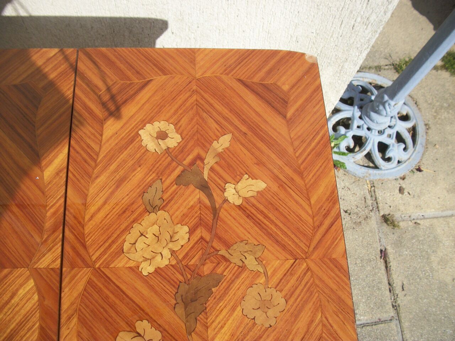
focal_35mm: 32
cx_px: 228
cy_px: 170
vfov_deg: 44.2
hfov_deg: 56.8
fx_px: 421
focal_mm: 5.7
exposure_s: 1/200
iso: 80
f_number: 8.8
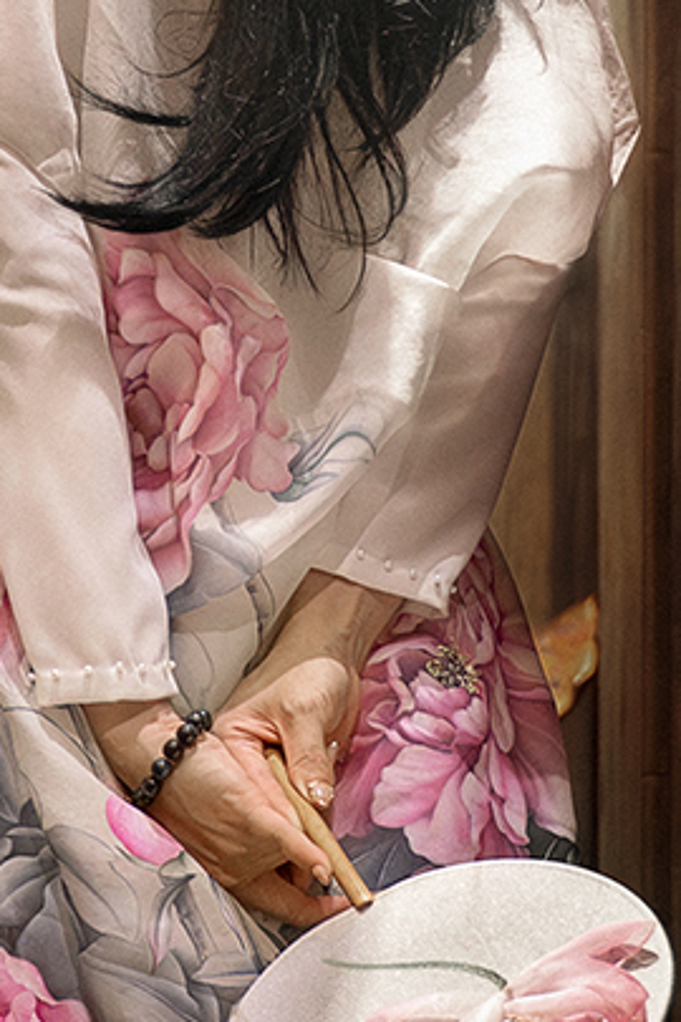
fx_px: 5589
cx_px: 132
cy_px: 401
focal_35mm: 197
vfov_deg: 10.4
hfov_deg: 7.0
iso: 1250
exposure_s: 1/125
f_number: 2.8
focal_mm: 39
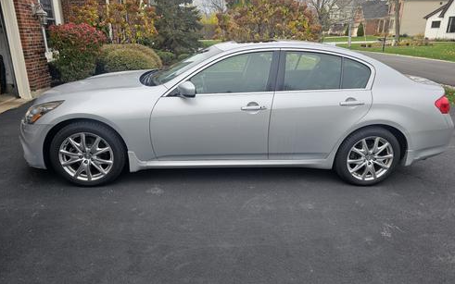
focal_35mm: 25
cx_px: 229
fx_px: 310
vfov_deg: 49.3
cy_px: 134
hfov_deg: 72.5
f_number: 1.7
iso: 10
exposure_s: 1/218
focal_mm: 6.3
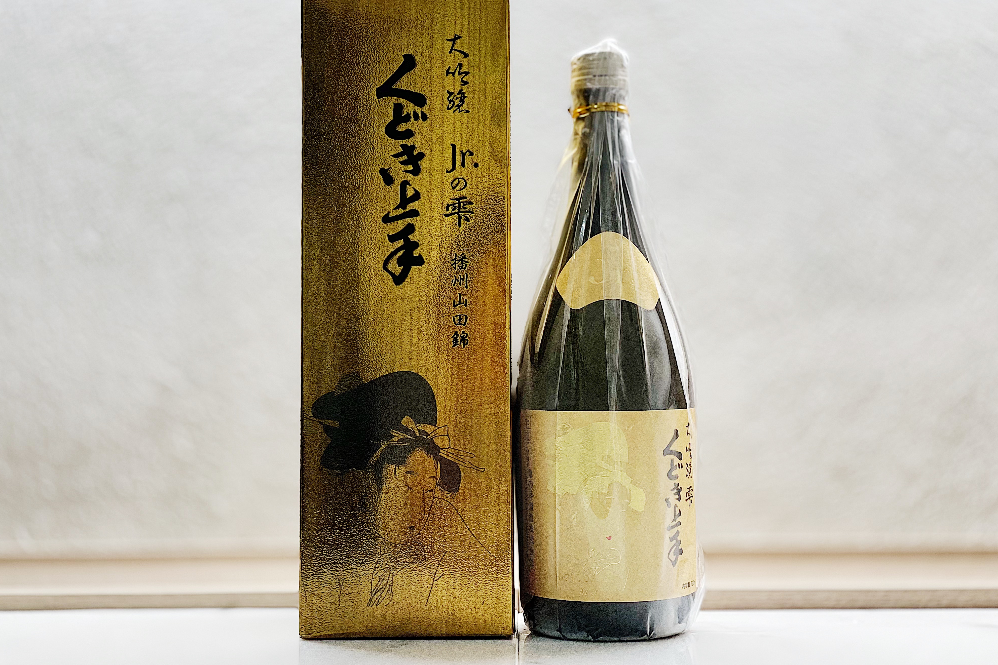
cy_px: 295
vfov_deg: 24.6
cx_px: 502
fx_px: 1525
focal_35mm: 55
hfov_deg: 36.2
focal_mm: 6
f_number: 2
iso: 100
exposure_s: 1/100
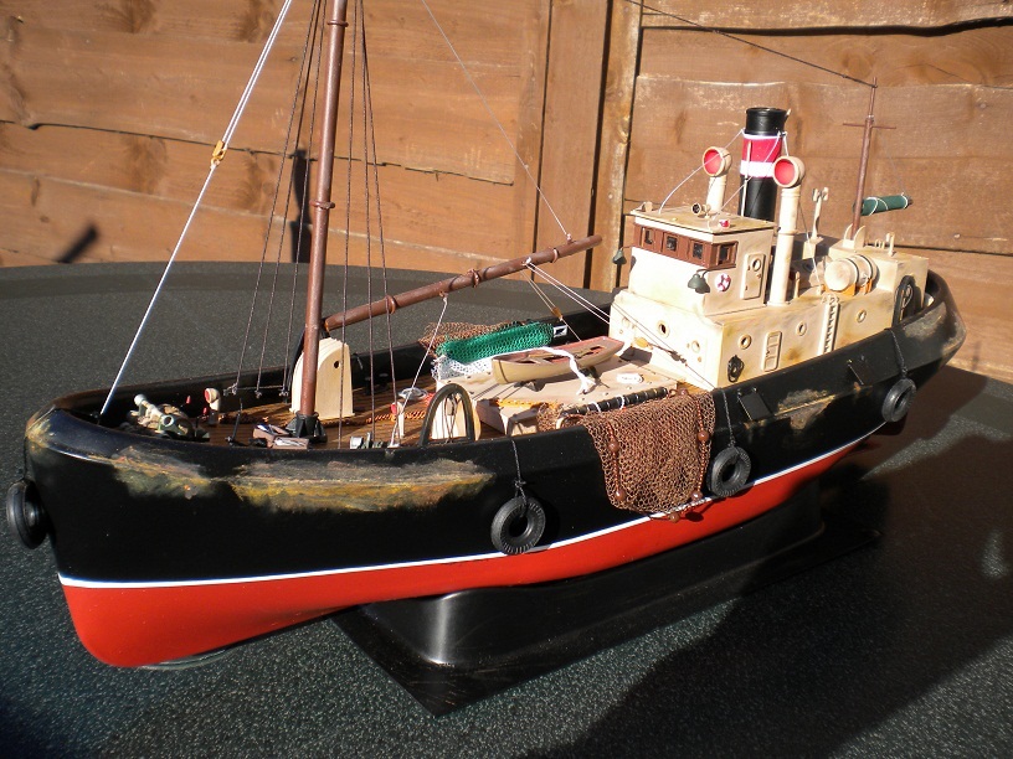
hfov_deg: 52.6
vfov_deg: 40.7
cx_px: 506
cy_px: 380
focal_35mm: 35
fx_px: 1024
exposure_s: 1/320
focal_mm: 6.3
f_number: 4.6
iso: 80
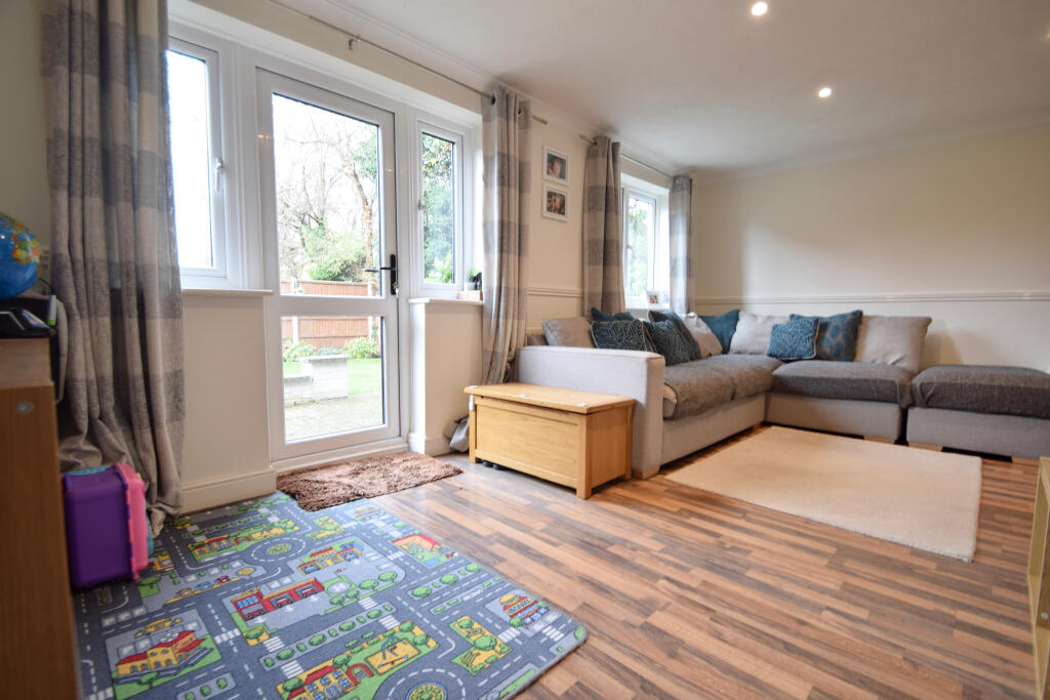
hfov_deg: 100.4
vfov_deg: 77.3
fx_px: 438
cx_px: 525
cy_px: 350
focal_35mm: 15
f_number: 3.5
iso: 200
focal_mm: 10
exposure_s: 1/15
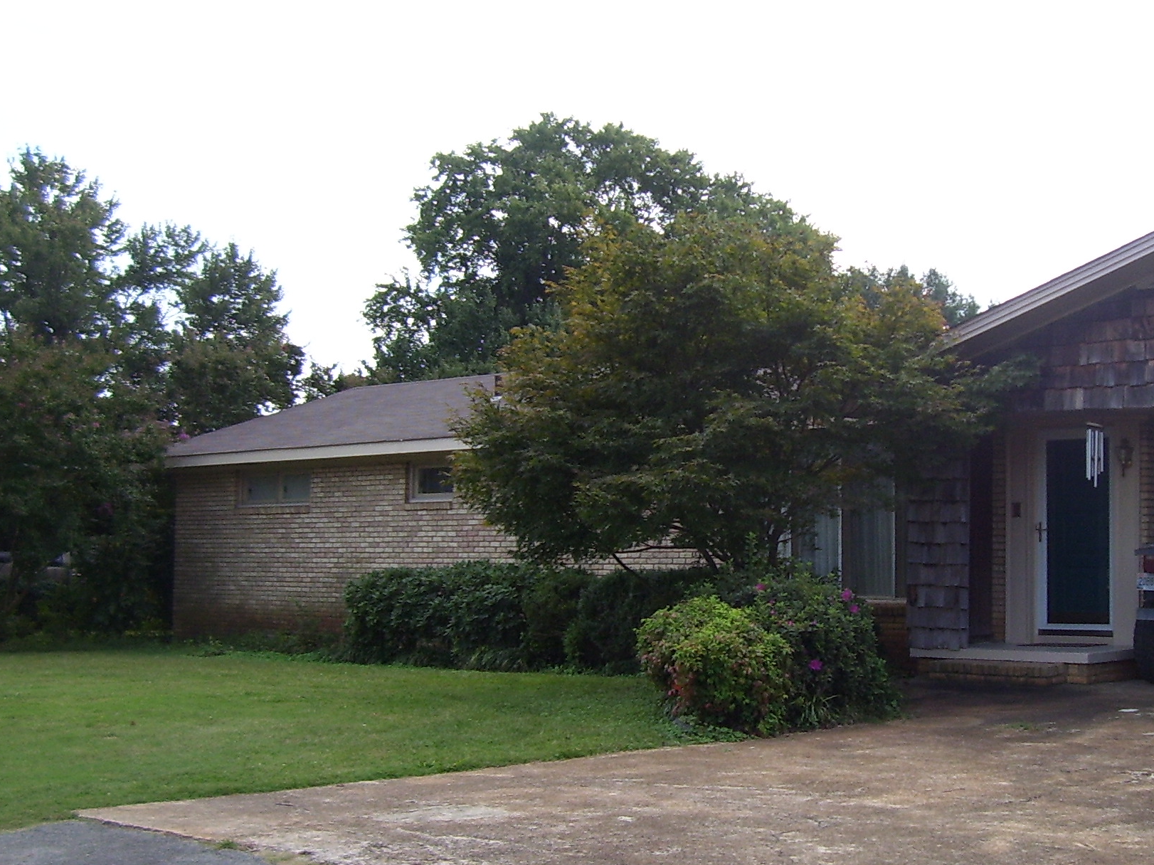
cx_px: 885
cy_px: 431
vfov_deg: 27.0
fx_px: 1800
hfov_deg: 34.7
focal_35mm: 54
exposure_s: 1/750
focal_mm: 5.6
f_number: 2.7
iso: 80
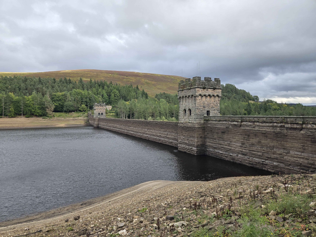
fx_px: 210
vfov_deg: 58.9
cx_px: 158
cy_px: 118
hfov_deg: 73.9
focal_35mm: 23
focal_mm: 5.4
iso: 80
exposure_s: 1/1799
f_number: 1.8
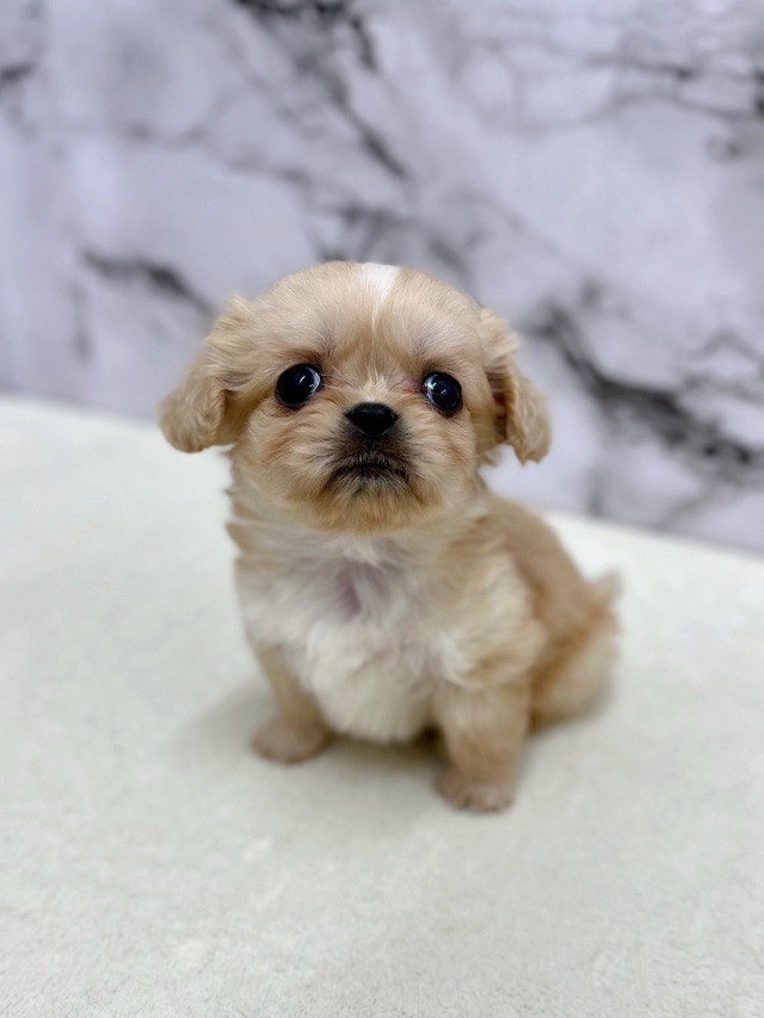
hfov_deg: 53.1
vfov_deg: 67.3
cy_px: 509
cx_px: 382
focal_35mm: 26
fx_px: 765
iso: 50
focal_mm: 5.1
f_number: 1.6
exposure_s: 1/100
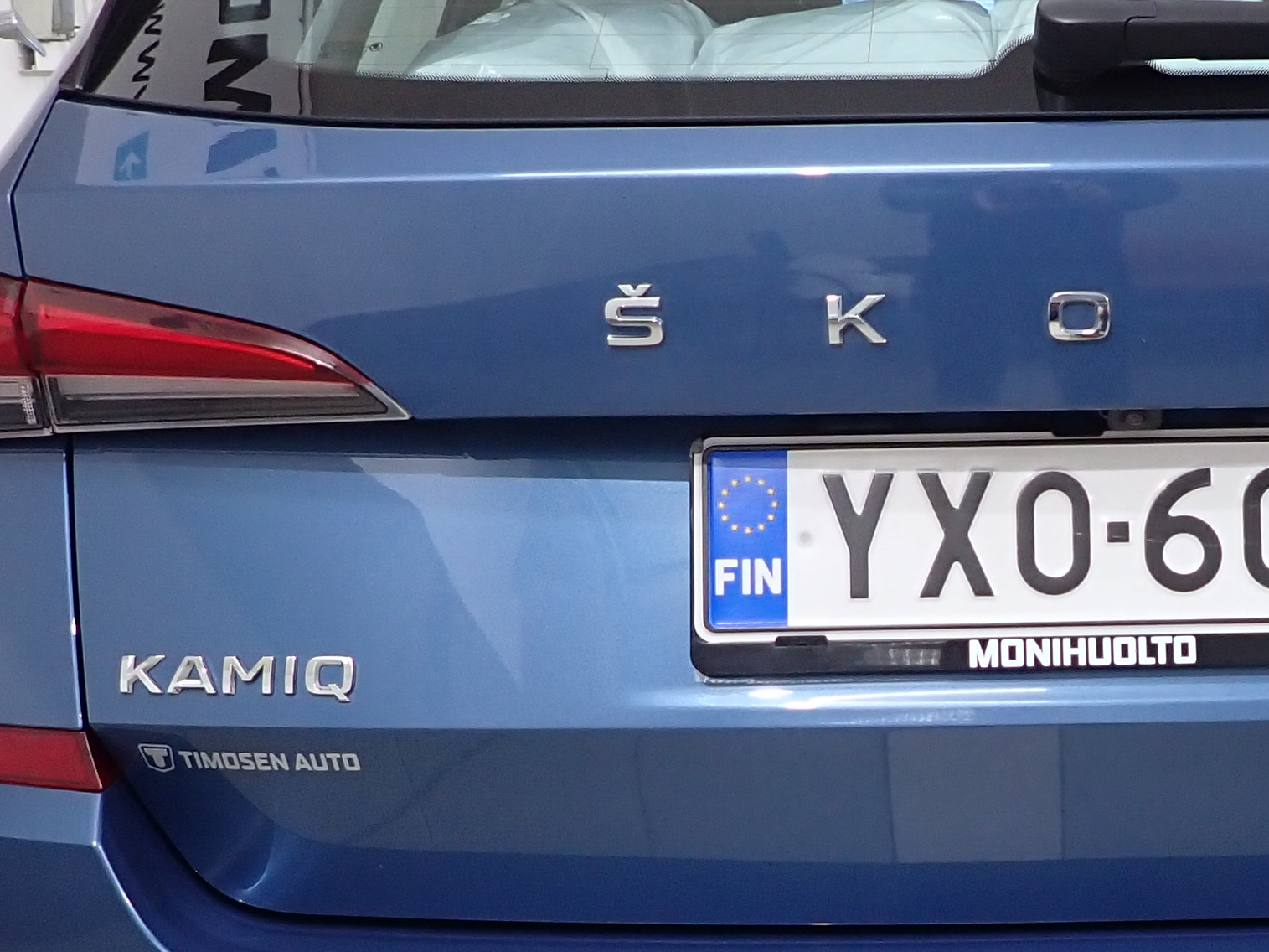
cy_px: 612
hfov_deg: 28.6
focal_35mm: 66
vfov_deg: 22.2
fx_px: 2419
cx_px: 1062
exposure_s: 1/50
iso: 200
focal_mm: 4.5
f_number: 2
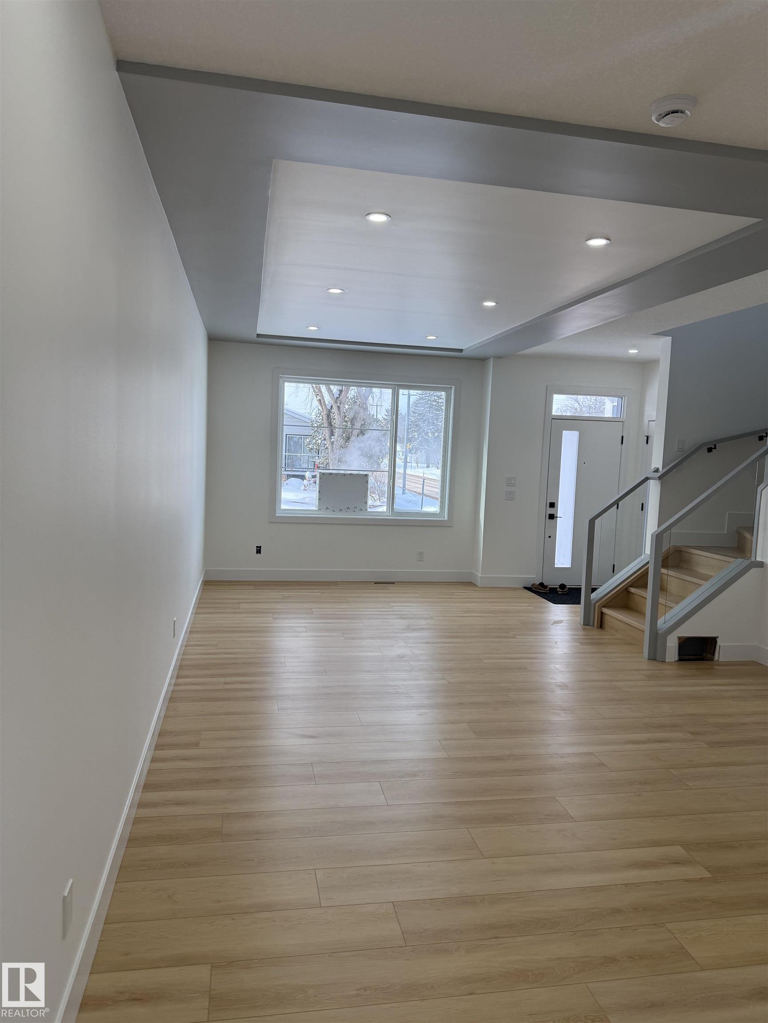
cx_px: 384
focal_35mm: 24
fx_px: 710
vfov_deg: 71.6
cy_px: 512
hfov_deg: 56.8
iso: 100
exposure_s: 1/383
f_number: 1.78
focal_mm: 6.76
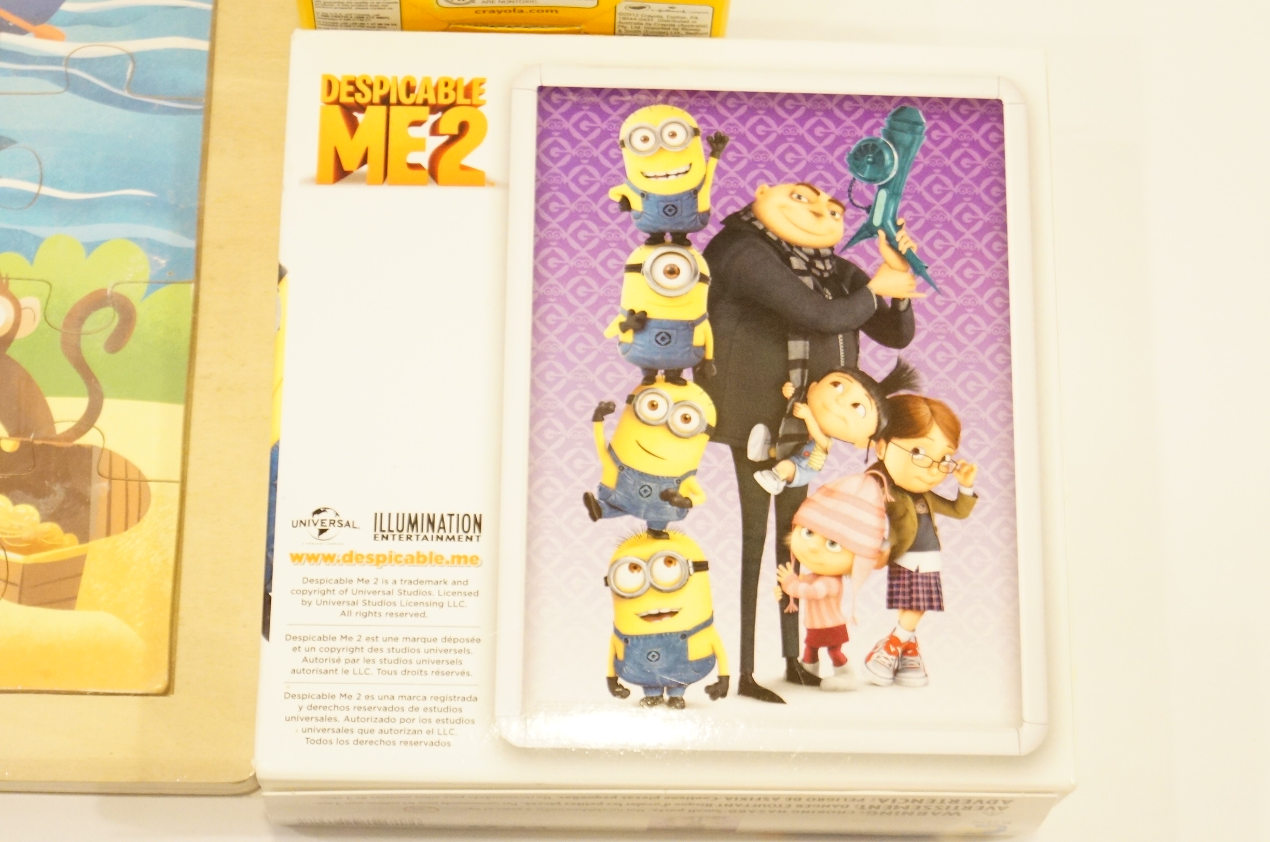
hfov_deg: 24.7
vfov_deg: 16.5
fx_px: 2906
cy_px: 421
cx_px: 635
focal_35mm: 82
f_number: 5.6
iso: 3200
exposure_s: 1/30
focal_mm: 55
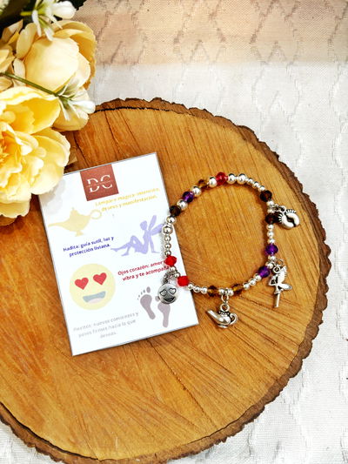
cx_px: 174
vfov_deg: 67.3
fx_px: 348
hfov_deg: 53.1
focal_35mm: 26
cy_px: 232
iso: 80
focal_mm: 5.96
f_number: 1.6
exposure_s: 1/100
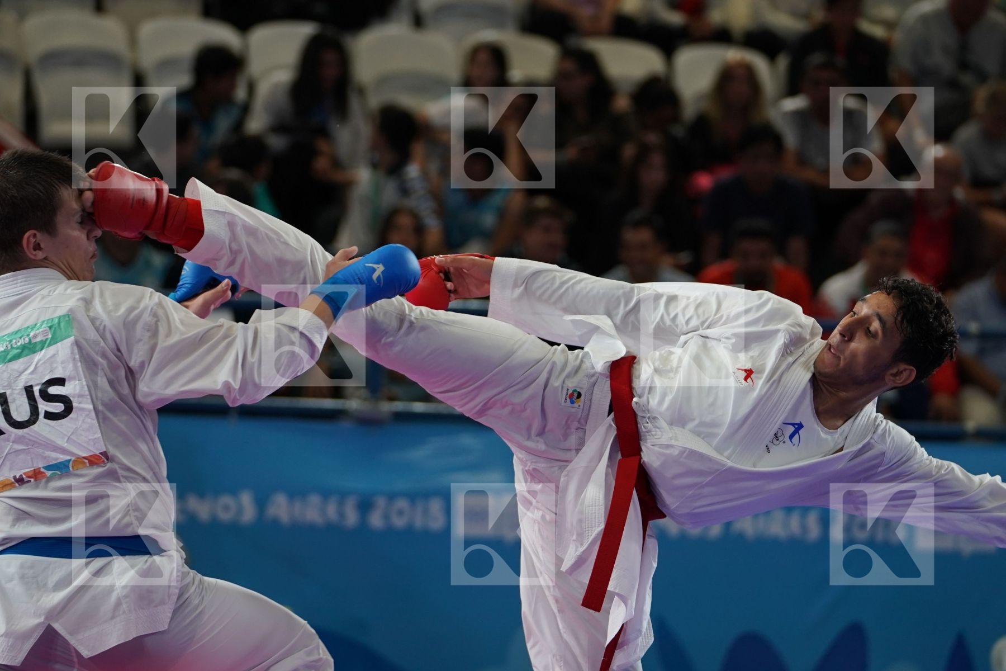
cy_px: 336
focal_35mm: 201
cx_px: 503
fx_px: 5616
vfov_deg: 6.8
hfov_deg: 10.2
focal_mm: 134
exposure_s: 1/1000
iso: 1000
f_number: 2.8
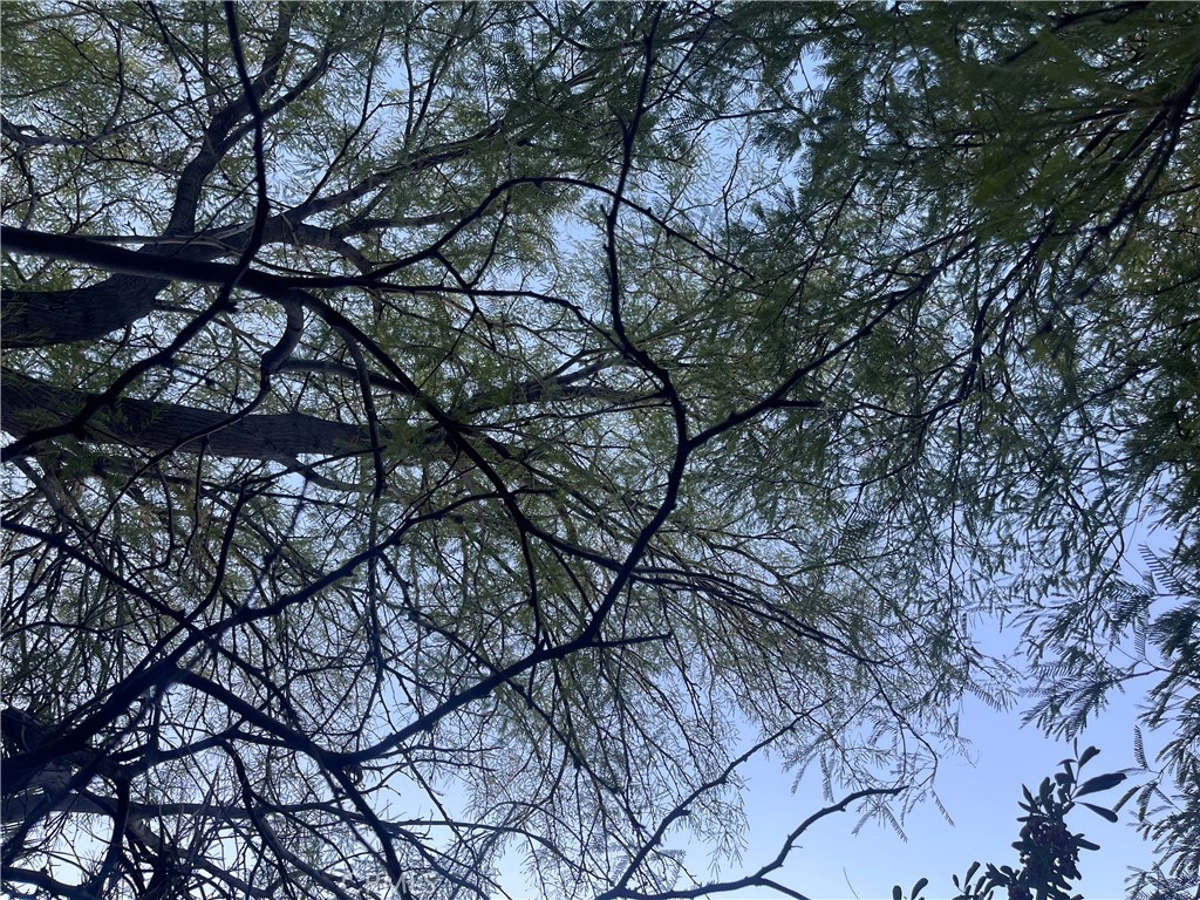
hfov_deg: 69.4
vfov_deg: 54.9
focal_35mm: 25
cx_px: 600
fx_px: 867
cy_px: 450
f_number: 1.6
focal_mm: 5.1
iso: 32
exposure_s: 1/144
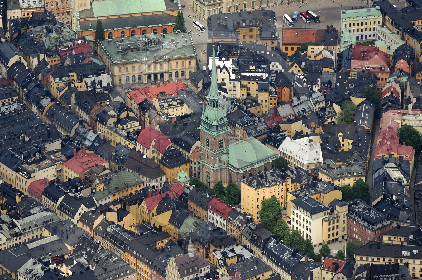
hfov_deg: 9.8
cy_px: 140
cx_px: 211
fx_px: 2457
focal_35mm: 210
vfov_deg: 6.5
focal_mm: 140
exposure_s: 1/2500
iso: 100
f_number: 2.8
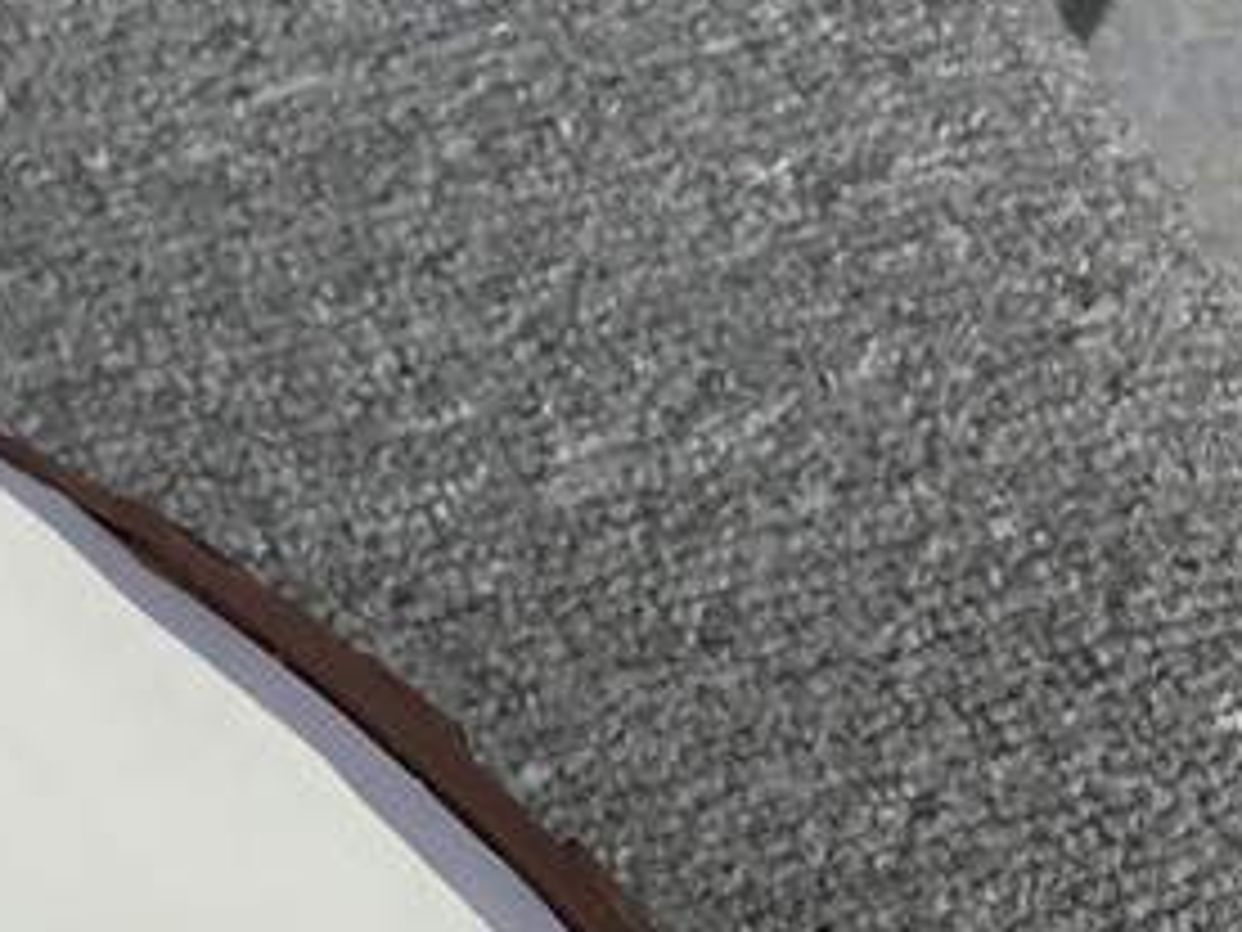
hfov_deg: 17.1
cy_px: 840
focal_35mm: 101
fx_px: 3624
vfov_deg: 14.5
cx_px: -738
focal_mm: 3.3
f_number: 2.4
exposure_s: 1/327
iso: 25
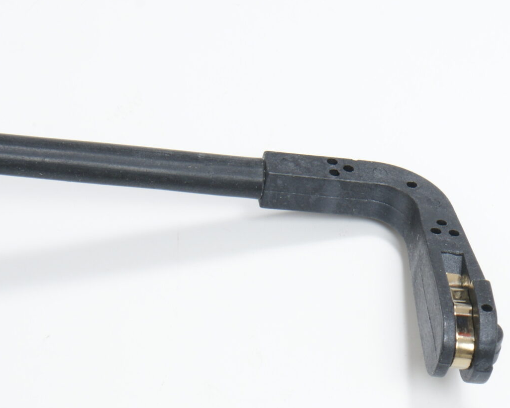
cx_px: 447
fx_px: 3185
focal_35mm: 211
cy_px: 266
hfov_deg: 9.1
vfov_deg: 7.3
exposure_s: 1/250
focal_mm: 60
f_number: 18
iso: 125
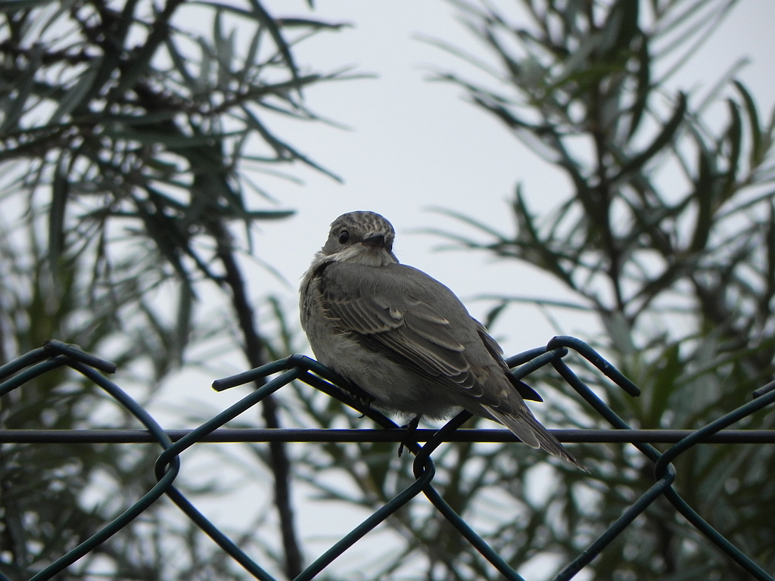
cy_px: 290
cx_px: 388
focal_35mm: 678
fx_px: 15179
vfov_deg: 2.2
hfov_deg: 2.9
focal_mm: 120
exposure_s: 1/526
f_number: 6.3
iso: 160
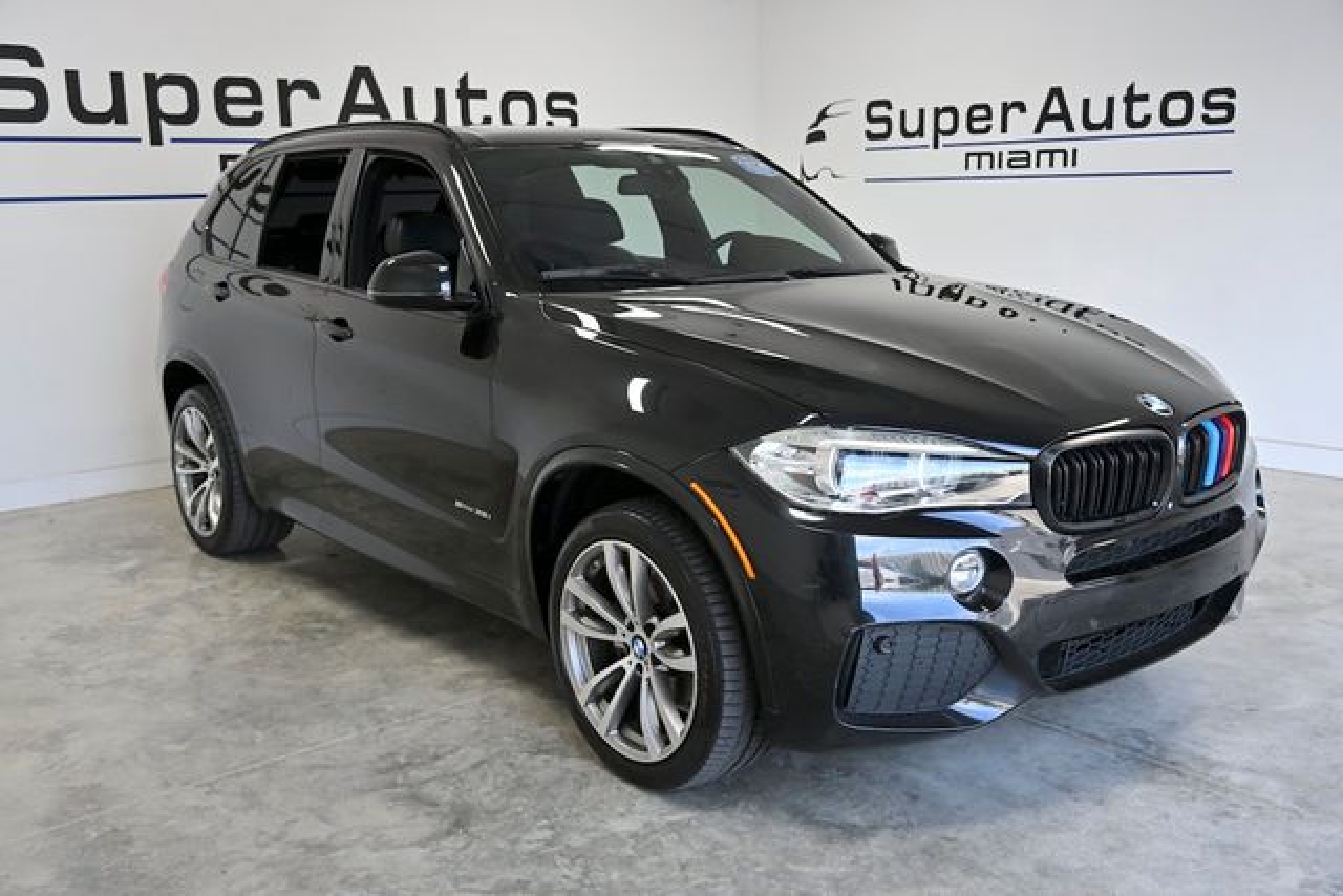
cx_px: 672
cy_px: 448
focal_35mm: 34
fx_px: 1269
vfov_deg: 38.9
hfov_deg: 55.8
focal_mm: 34
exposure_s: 1/1250
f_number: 5
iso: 2000
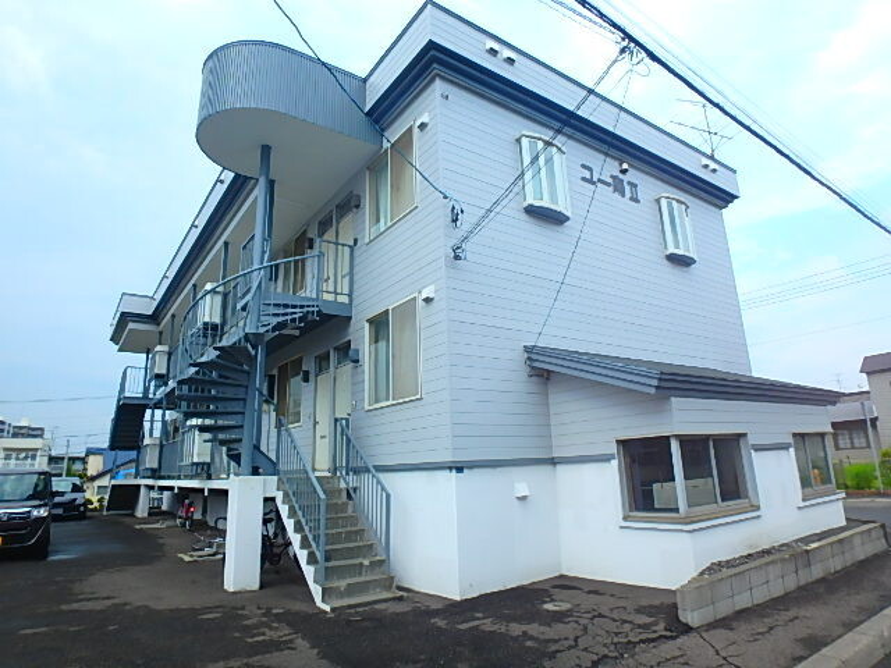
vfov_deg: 63.4
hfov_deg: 79.0
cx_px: 446
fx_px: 541
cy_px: 334
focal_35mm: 21
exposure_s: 1/640
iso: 125
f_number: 3.5
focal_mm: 3.7
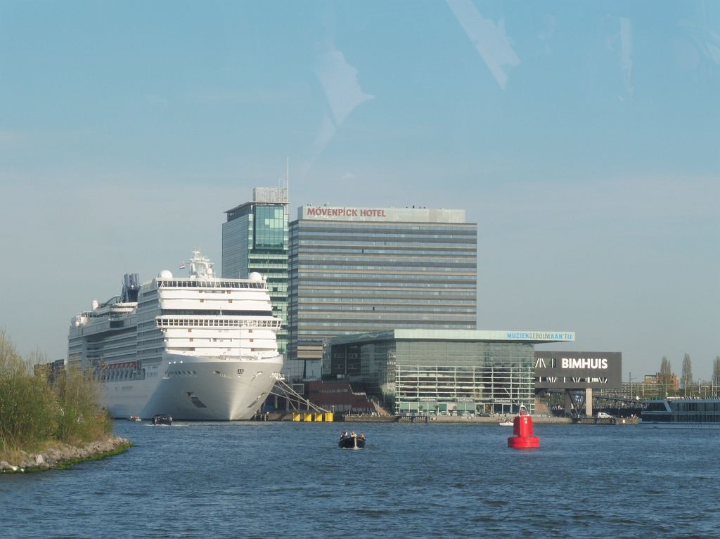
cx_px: 360
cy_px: 270
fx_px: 2848
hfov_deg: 14.4
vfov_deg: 10.8
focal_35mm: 137
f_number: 7.1
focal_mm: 24.4
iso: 100
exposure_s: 1/320
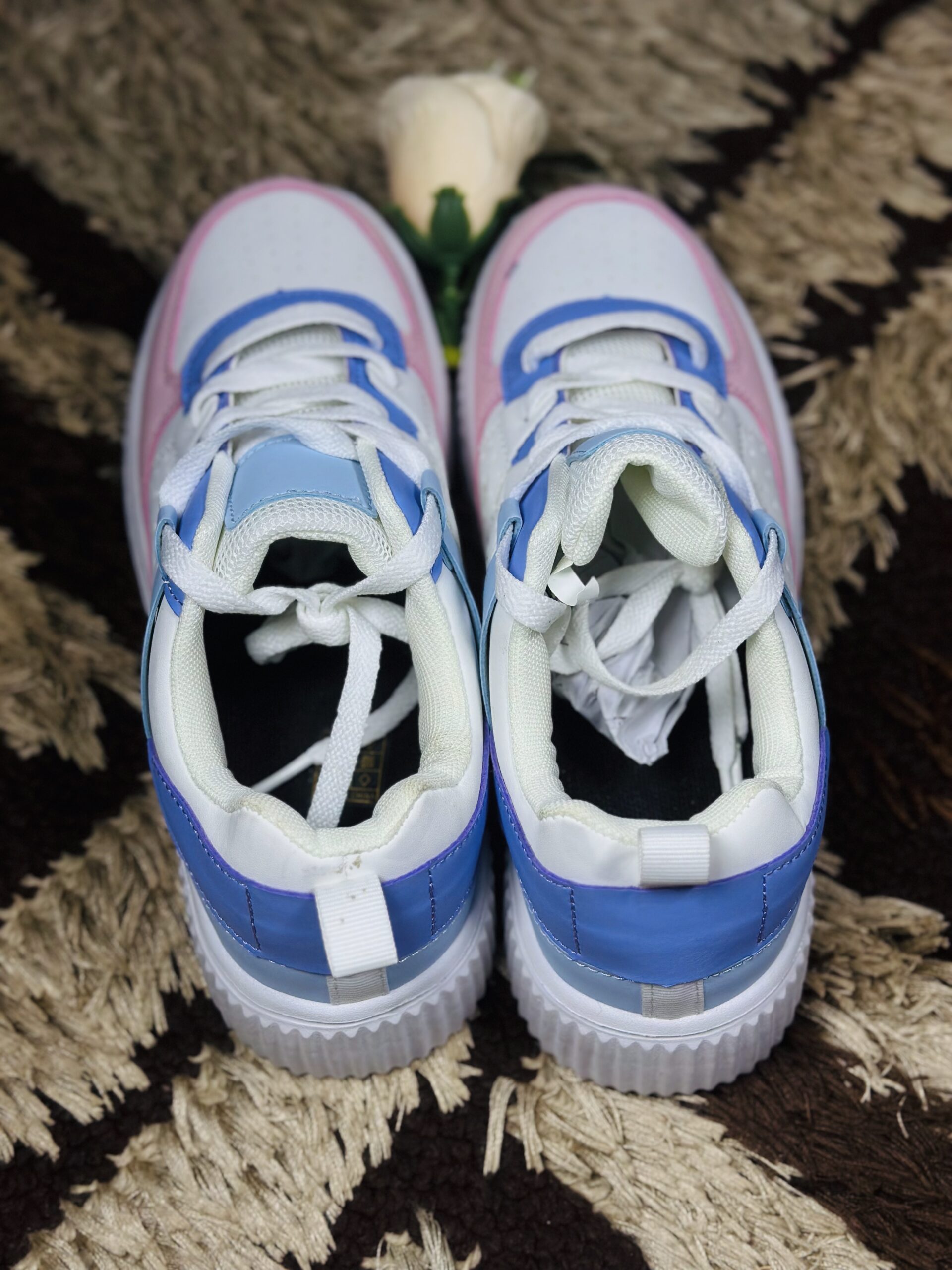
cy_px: 635
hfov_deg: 30.3
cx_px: 476
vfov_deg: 39.7
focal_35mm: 48
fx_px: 1760
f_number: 1.78
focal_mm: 6.86
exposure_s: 1/638
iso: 80
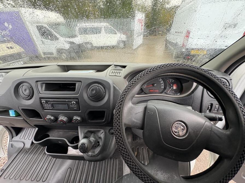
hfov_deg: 102.1
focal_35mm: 14
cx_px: 122
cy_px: 92
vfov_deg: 85.7
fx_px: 99
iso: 160
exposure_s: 1/99
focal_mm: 2.22
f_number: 2.2
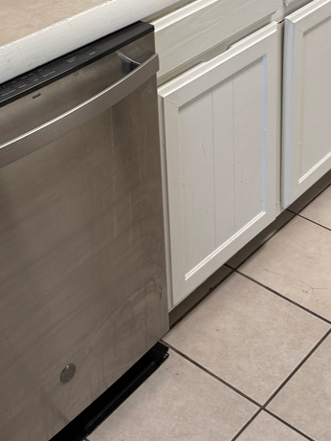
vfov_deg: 30.5
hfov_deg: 24.4
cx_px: 157
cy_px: 32
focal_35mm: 60
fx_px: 765
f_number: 1.78
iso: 125
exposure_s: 1/60
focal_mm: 6.76
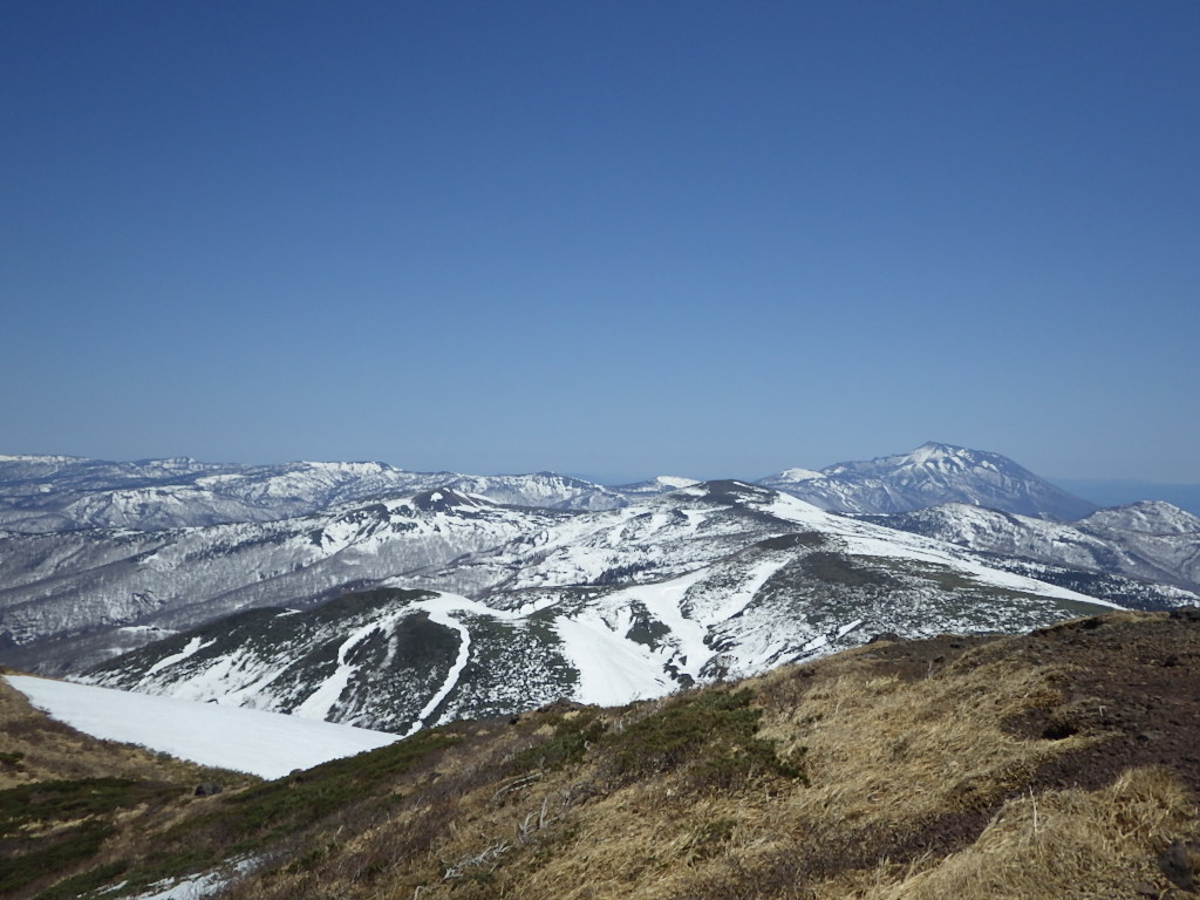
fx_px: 1075
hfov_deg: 58.4
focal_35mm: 31
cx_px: 600
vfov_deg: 45.4
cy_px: 450
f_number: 9.1
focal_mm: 5.5
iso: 125
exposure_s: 1/500
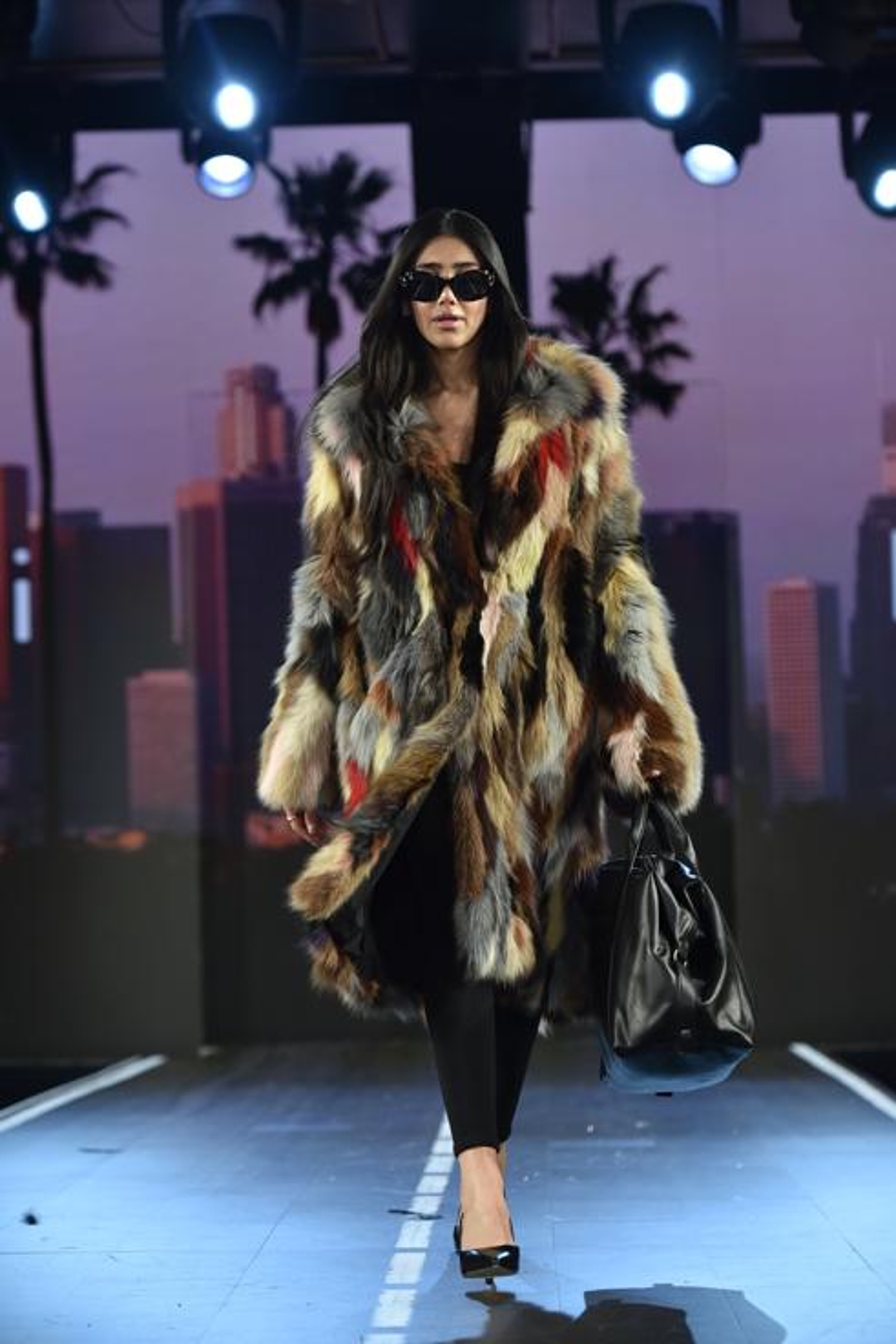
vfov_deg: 17.6
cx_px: 448
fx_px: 4328
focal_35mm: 116
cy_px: 672
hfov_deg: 11.8
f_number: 3.5
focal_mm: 116
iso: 640
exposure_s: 1/400
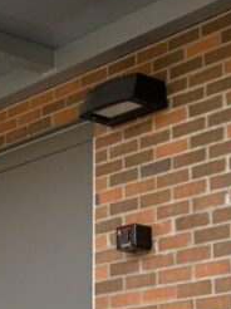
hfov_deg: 14.8
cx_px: 107
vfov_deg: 19.6
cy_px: 123
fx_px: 891
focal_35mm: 100
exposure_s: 1/654
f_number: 1.78
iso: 80
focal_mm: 6.76
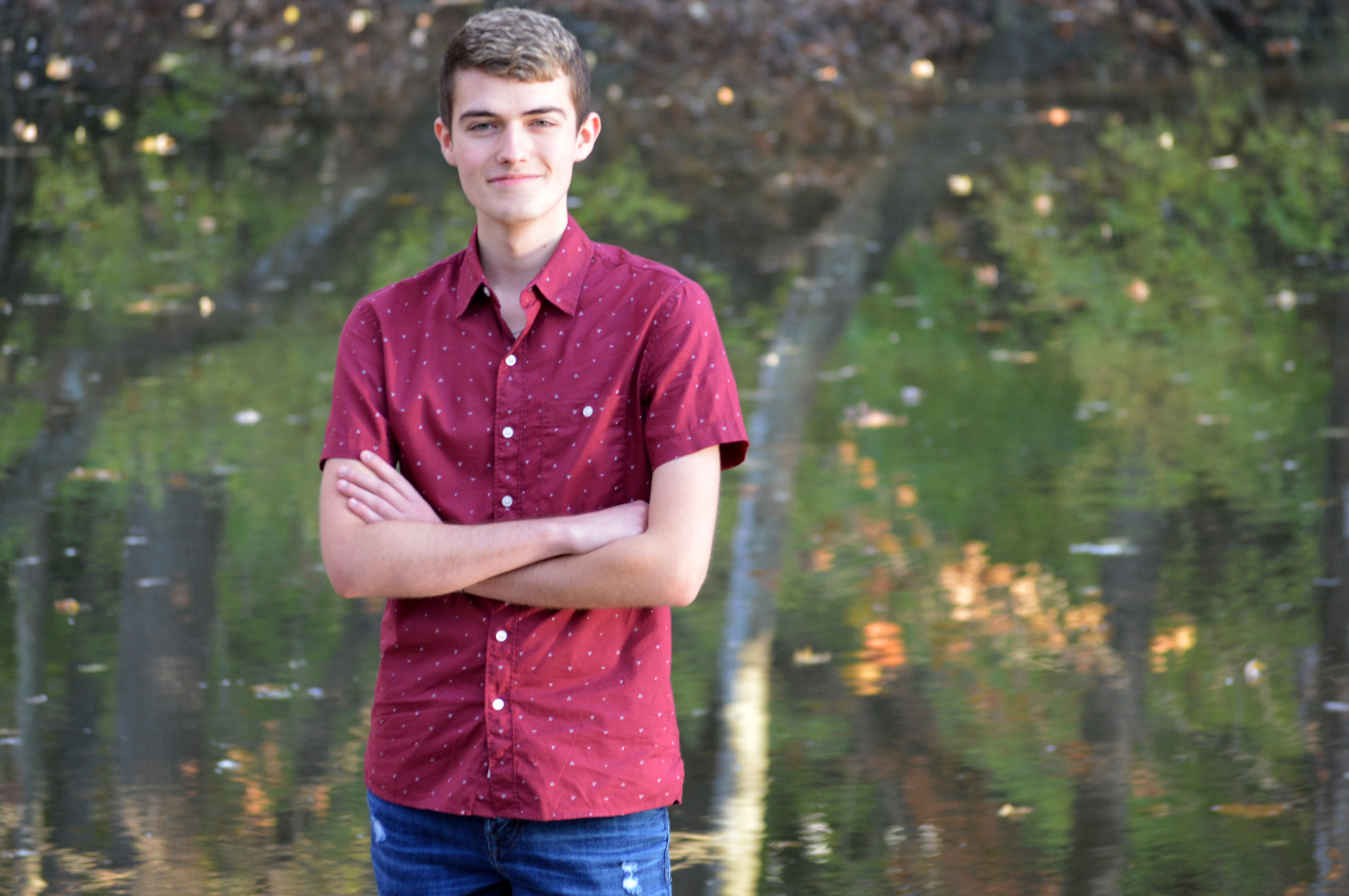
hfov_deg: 10.1
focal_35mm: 203
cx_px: 669
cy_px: 424
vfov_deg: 6.8
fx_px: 7600
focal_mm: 116
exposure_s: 1/60
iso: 400
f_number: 4.8
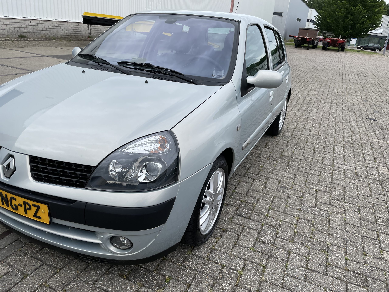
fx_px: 292
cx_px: 194
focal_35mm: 26
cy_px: 146
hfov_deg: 67.3
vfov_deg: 53.1
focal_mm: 4.2
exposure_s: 1/1575
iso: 32
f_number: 1.6
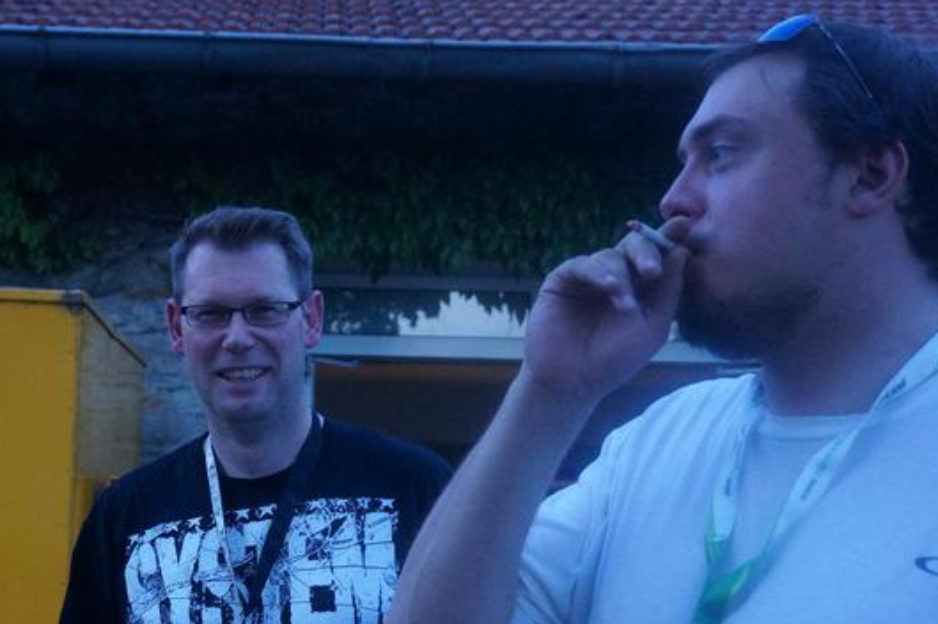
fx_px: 1478
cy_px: 456
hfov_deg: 34.9
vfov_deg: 23.6
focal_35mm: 57
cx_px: 307
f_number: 4.5
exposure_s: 1/60
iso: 2500
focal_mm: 25
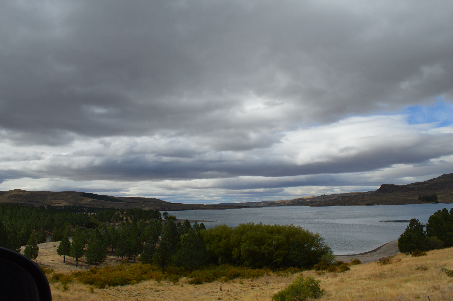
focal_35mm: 27
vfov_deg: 47.8
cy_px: 150
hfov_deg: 67.4
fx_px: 339
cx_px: 226
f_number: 9
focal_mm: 18
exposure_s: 1/320
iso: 100
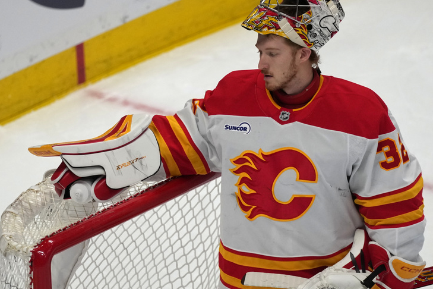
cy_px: 166
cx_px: 225
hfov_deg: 1.6
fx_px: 15202
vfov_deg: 1.1
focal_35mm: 1264
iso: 2500
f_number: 4
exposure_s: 1/2000
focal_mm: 600
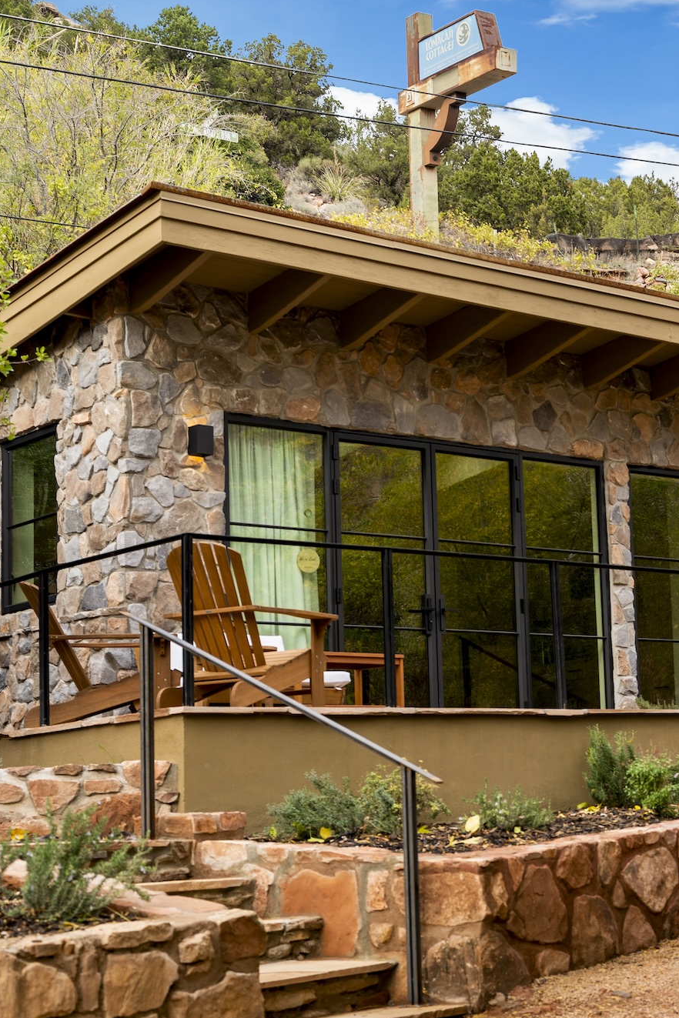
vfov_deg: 29.7
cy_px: 508
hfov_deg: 19.6
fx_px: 1924
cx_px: 644
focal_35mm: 68
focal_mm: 45
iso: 100
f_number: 4
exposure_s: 1/60
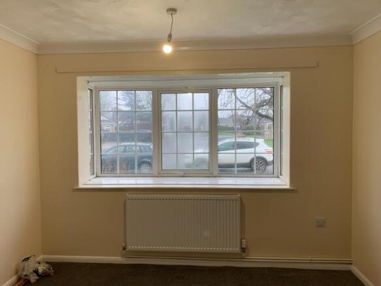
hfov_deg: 67.3
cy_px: 143
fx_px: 286
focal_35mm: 26
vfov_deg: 53.0
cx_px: 190
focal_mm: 4.25
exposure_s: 1/121
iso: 100
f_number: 1.8
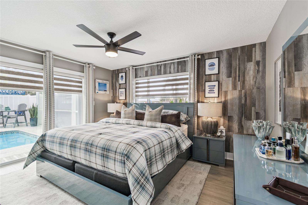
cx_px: 154
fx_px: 128
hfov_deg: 100.4
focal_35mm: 15
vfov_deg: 77.3
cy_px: 102
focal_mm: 10
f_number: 7.1
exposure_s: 1/25
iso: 100
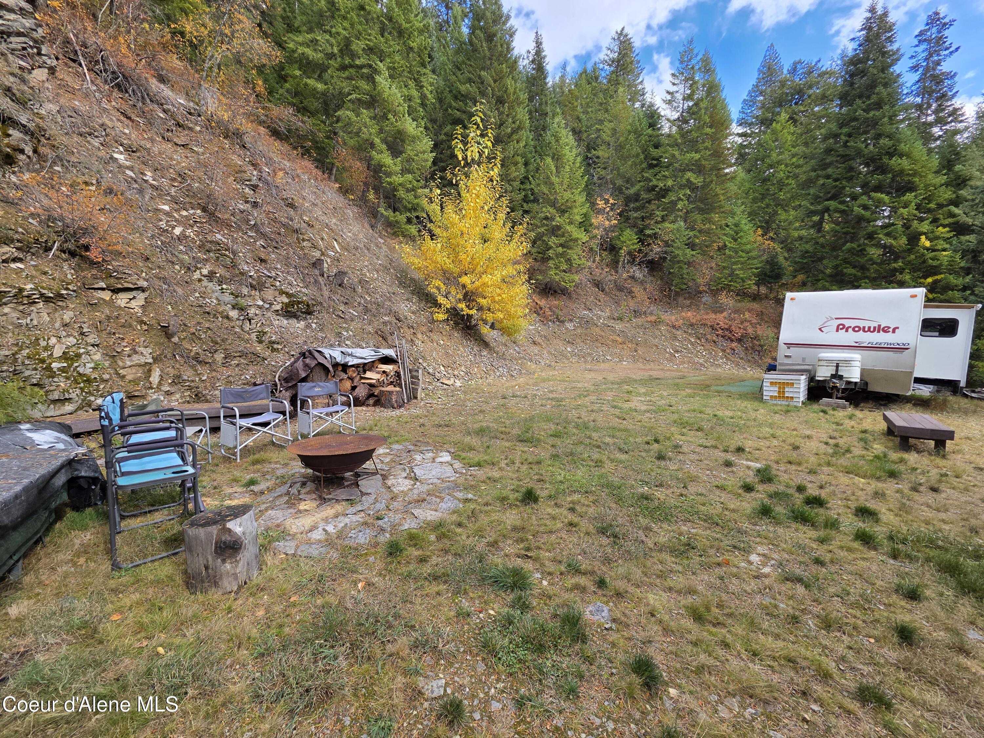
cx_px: 492
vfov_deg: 89.9
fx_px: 370
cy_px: 369
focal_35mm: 13
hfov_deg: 106.2
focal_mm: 2.2
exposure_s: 1/367
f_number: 1.9
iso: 40
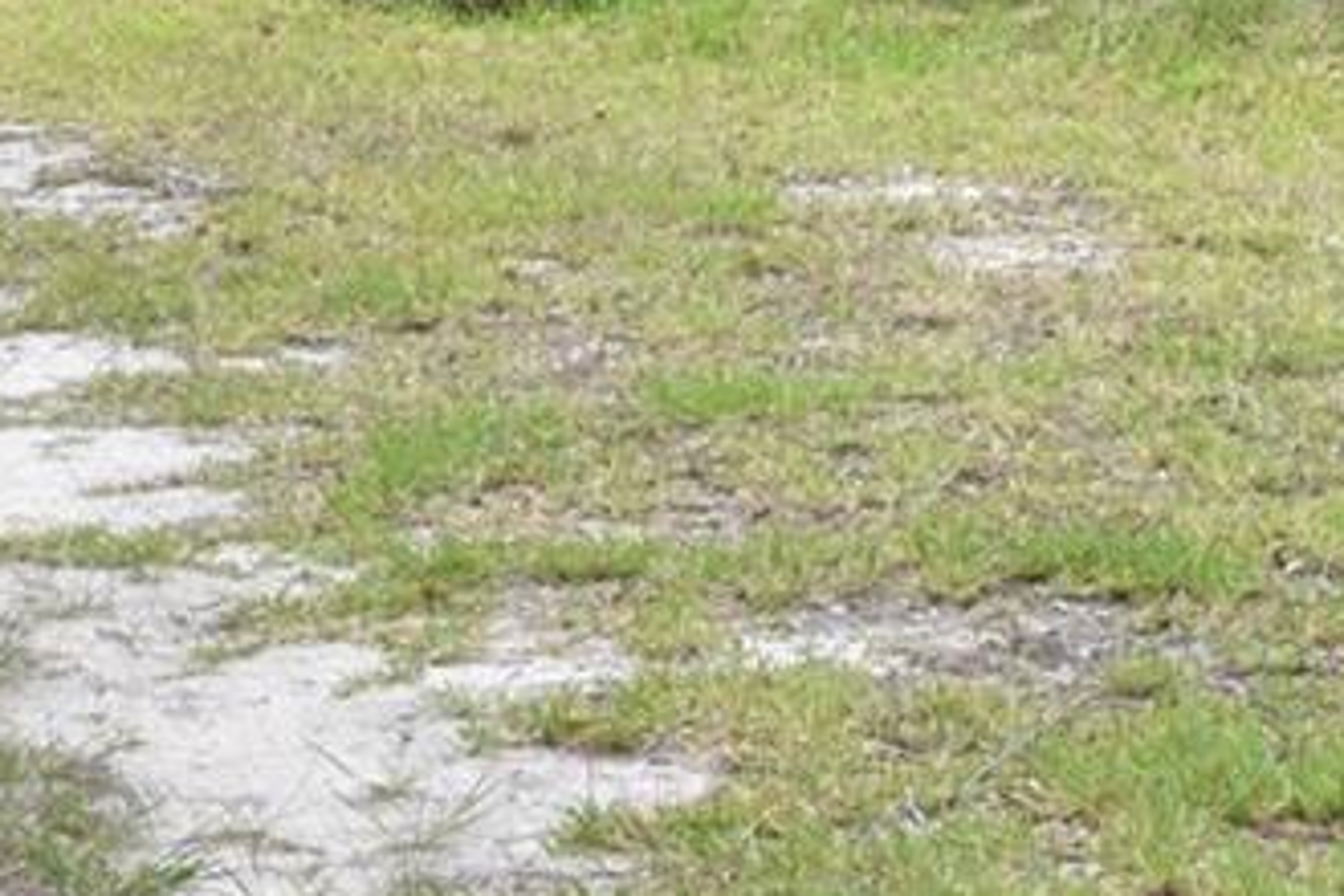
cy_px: -963
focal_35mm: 155
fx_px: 5786
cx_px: 1067
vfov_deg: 8.4
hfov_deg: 13.2
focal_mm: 32
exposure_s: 1/200
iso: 1250
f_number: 9
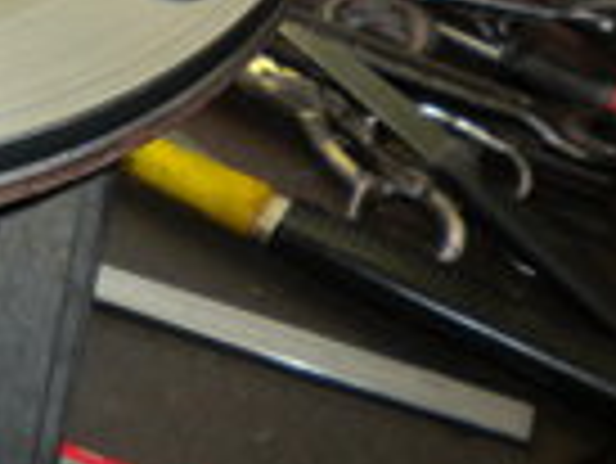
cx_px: -256
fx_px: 1817
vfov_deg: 14.1
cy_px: -86
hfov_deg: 17.6
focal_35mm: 102
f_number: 3.1
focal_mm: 6.3
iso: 83
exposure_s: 1/55.7
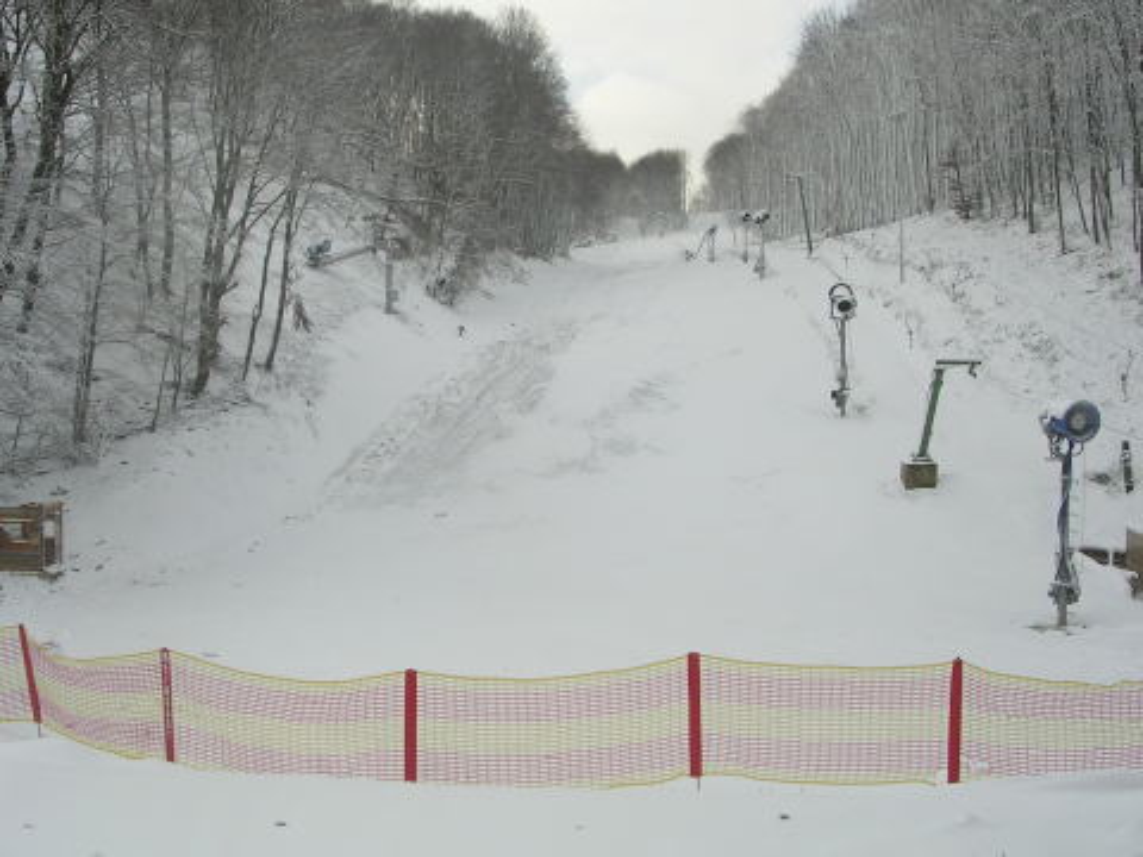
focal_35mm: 38
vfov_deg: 37.7
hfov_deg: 49.0
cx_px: 572
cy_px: 428
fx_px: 1255
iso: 50
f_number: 5.6
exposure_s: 1/170
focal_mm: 5.8
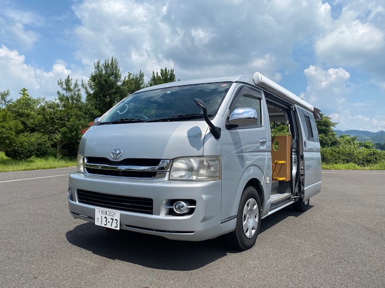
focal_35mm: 26
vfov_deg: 53.1
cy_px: 144
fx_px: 289
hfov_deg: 67.3
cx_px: 192
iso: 32
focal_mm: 4.25
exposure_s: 1/3984
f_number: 1.8
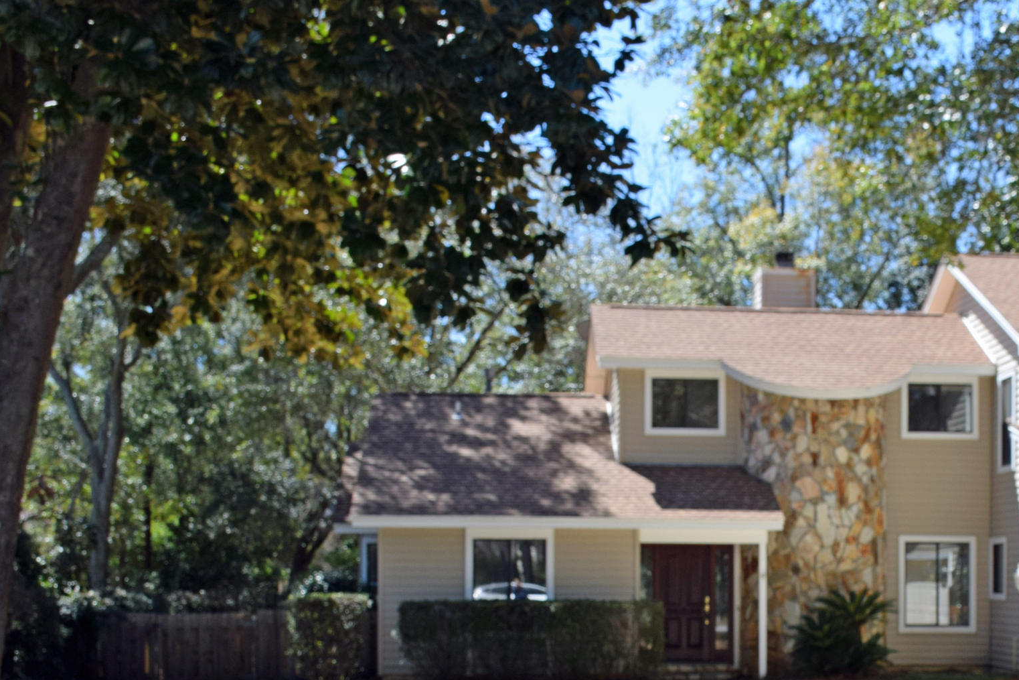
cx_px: 821
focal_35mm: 68
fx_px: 1924
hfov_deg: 29.0
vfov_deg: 19.7
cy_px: 611
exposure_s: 1/250
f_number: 8
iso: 220
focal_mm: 23
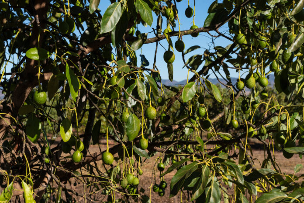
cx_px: 152
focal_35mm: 65
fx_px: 549
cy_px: 102
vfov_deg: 21.0
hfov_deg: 30.9
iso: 100
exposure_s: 1/200
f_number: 11
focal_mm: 65
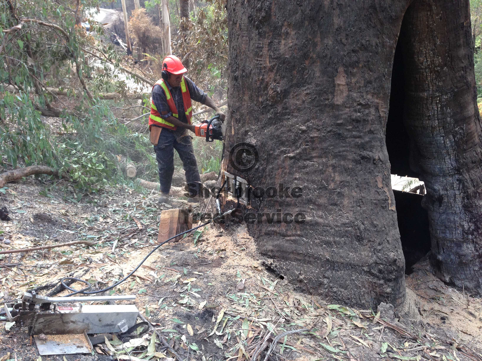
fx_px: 459
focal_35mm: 33
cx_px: 241
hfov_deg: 55.4
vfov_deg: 42.9
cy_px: 180
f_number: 2.4
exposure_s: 1/120
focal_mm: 4.12
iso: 100
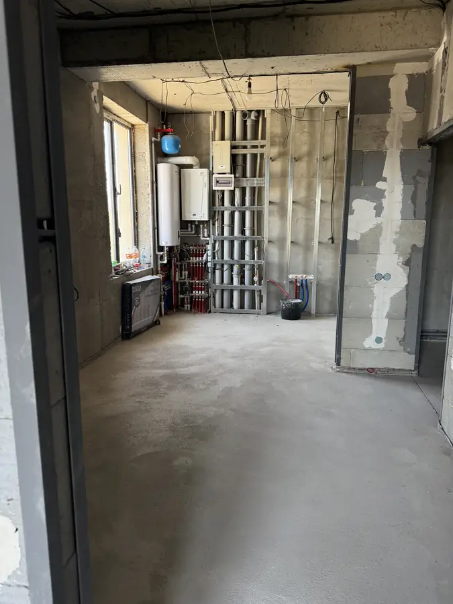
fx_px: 419
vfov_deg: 71.6
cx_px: 226
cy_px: 302
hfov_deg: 56.8
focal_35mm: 24
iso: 200
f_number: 1.78
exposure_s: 1/139
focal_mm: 6.76
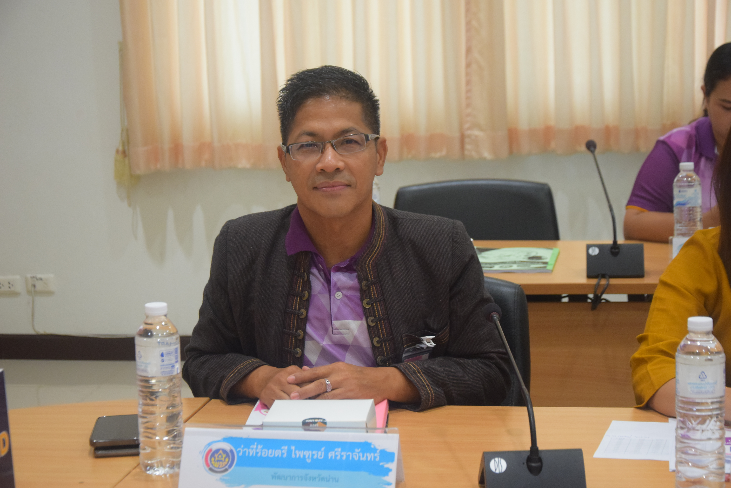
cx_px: 366
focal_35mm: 78
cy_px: 244
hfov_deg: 26.0
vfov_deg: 17.5
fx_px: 1584
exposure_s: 1/60
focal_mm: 52
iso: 2000
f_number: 5
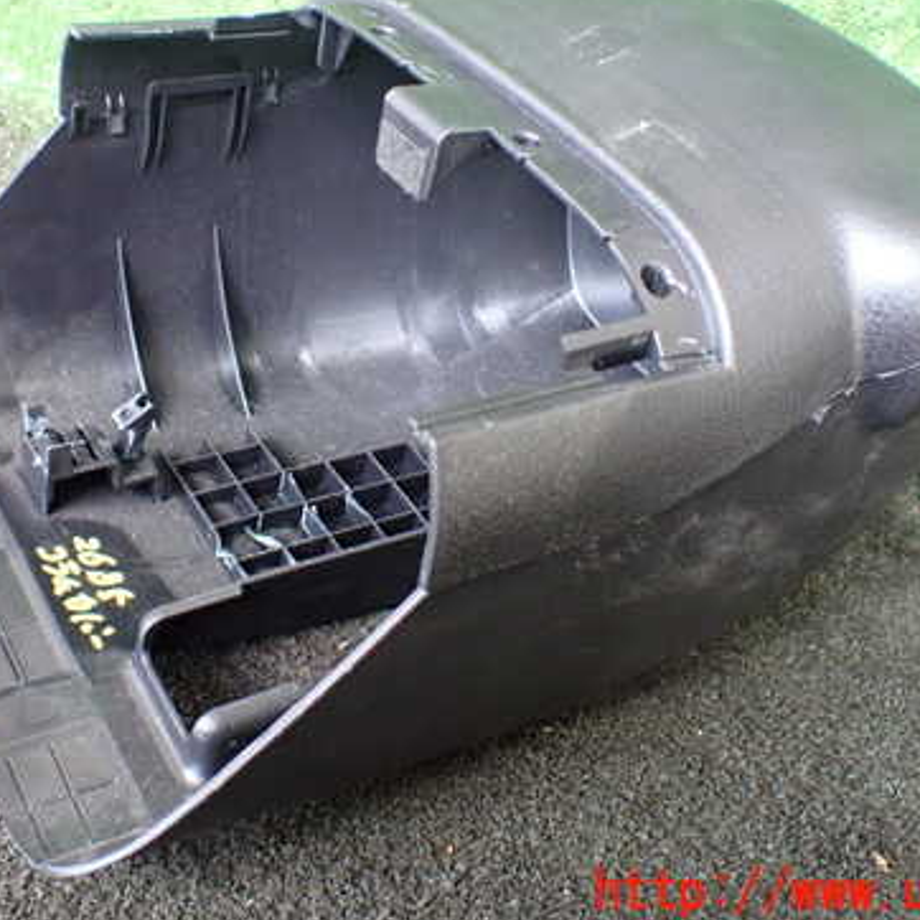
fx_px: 1323
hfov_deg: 38.3
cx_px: 407
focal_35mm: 44
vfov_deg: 38.1
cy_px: 353
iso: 800
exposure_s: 1/60
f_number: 2.3
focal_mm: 5.4
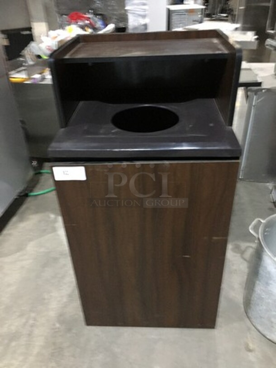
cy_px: 184
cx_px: 138
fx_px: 308
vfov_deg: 61.7
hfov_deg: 48.2
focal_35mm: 29
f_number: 2.2
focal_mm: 4.15
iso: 125
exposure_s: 1/4
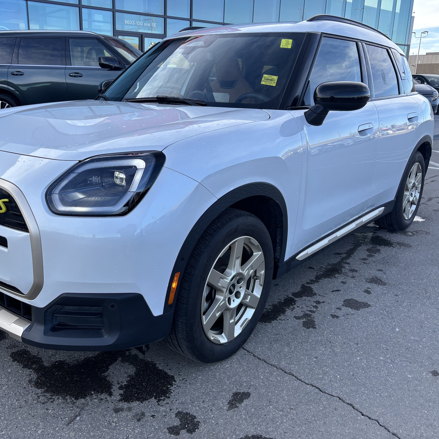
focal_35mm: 31
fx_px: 445
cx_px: 162
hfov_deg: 51.9
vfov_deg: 52.5
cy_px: 217
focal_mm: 5.96
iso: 50
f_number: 1.6
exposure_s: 1/805
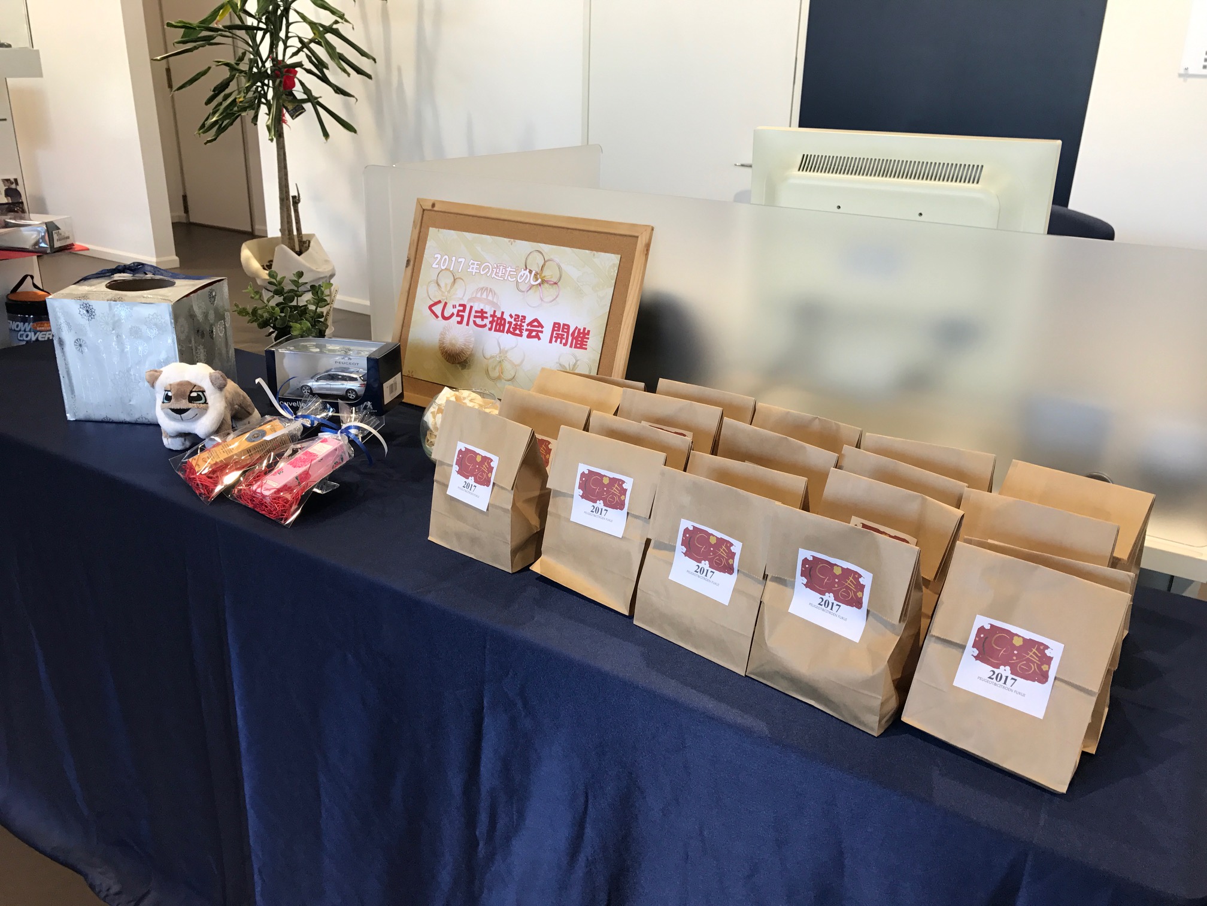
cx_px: 604
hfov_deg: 63.4
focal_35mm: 28
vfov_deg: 49.7
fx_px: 976
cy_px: 453
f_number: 1.8
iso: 32
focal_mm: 3.99
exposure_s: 1/60
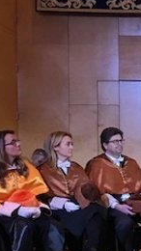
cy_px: 181
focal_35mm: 81
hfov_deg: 12.5
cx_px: 307
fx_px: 539
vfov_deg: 26.0
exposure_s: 1/25
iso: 40
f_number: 1.8
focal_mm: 3.99
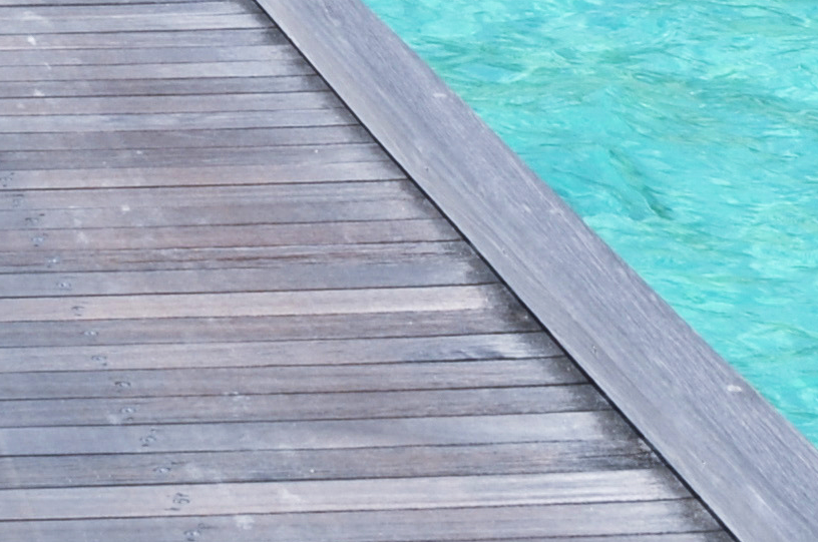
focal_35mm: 163
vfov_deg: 7.6
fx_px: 3697
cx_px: -565
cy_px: -937
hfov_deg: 11.8
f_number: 8
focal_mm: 18
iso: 100
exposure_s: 1/250
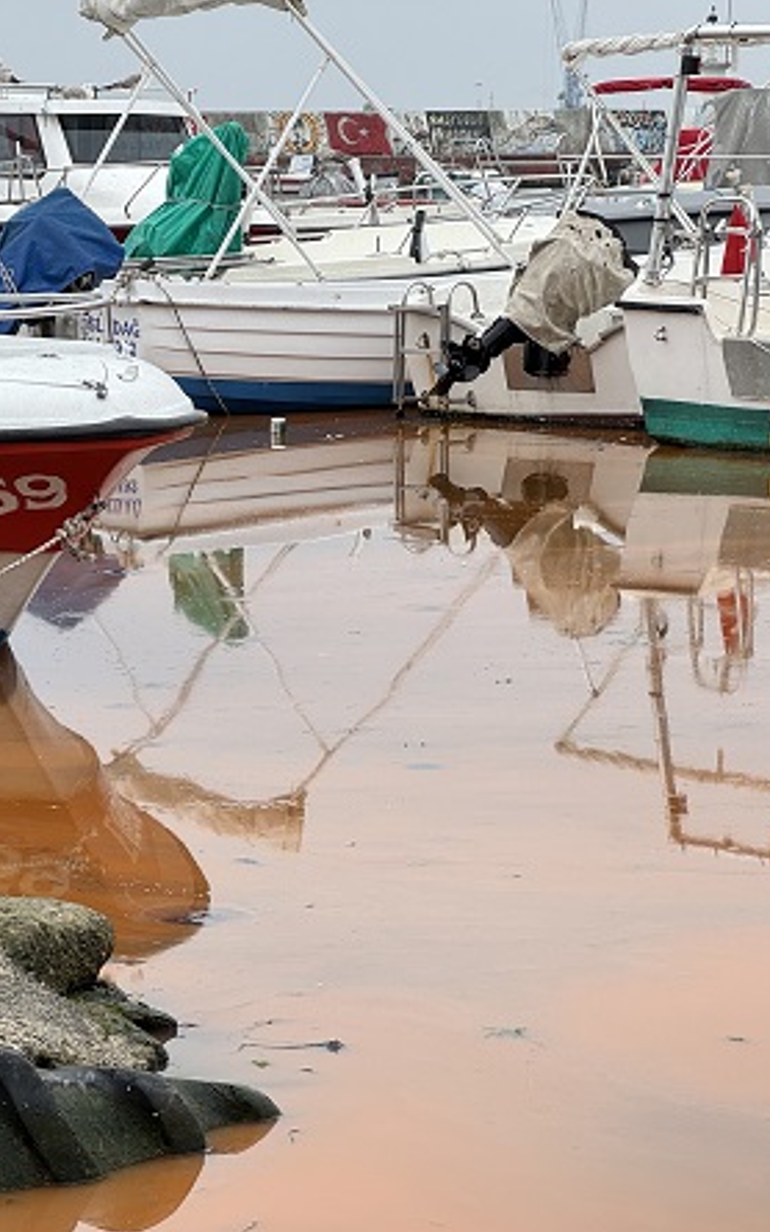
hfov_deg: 11.8
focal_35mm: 110
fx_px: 3695
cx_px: 42
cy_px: 617
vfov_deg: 18.9
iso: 25
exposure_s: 1/321
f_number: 2.8
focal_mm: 9
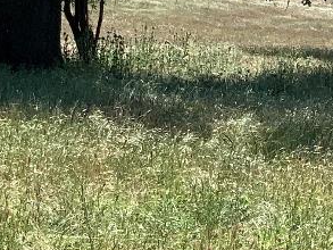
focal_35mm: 266
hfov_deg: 7.3
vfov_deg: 5.5
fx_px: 2560
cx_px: 538
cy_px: 536
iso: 16
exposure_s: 1/631
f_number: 2.4
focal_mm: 6
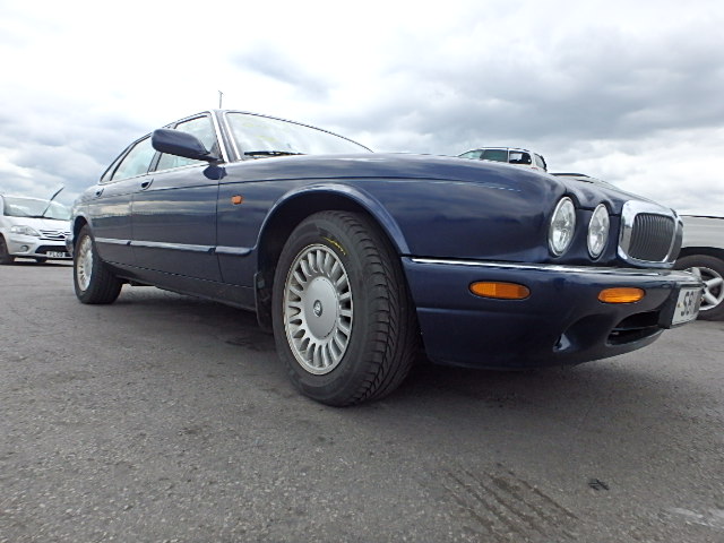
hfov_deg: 79.0
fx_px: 439
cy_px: 272
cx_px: 362
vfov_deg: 63.4
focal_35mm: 21
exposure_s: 1/800
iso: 125
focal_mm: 3.7
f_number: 3.5
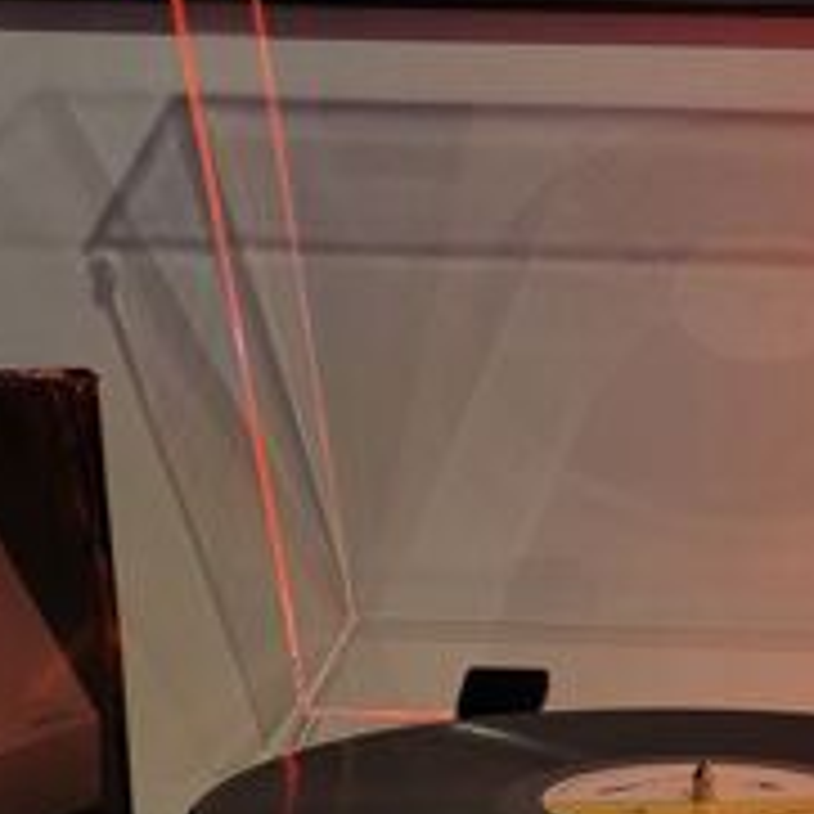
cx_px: 760
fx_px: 1623
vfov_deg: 27.1
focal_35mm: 61
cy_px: 742
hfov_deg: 27.0
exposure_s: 1/50
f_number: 1.8
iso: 250
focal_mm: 5.4
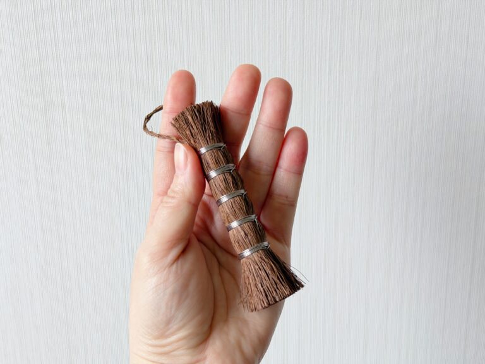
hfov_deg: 39.7
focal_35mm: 48
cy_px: 182
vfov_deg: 30.3
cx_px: 242
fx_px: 673
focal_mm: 6.76
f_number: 1.78
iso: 100
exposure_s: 1/69
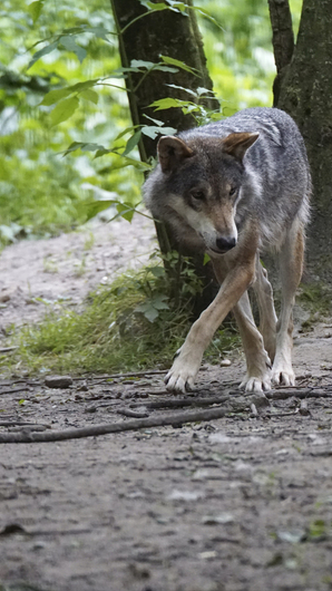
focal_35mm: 474
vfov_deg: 4.6
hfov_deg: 2.6
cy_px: 295
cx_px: 443
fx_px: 7421
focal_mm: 200
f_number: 4
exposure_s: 1/640
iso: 3200
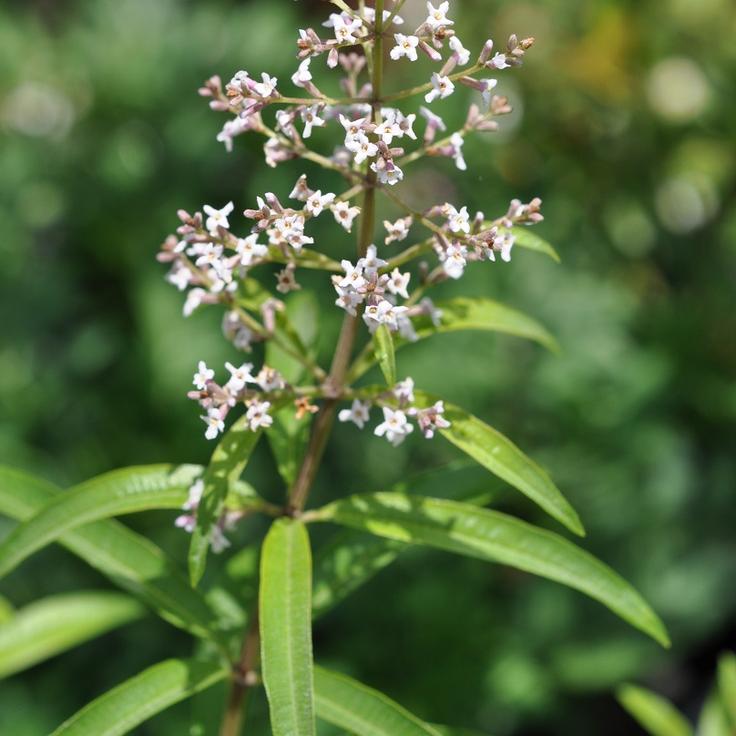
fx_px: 2911
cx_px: 376
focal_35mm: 121
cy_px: 233
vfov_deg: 14.4
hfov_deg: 14.4
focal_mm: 60
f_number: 8
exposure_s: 1/400
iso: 200
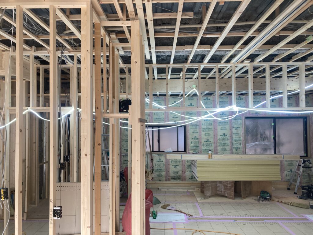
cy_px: 118
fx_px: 253
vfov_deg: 49.7
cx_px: 156
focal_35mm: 28
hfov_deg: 63.4
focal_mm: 3.99
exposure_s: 1/100
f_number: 1.8
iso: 64
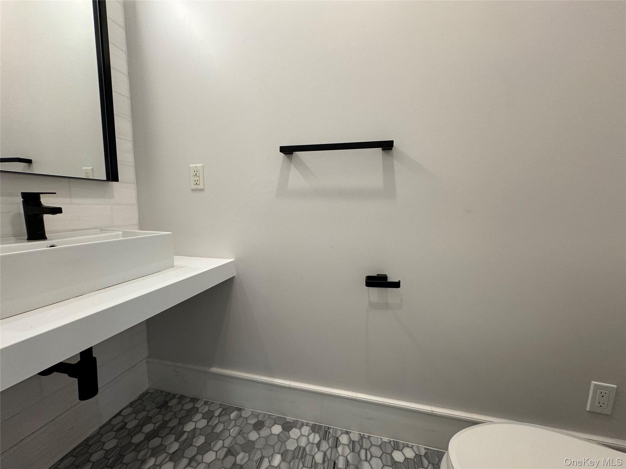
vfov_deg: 85.7
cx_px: 313
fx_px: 253
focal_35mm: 14
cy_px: 234
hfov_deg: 102.1
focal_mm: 2.22
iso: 160
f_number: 2.2
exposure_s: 1/120
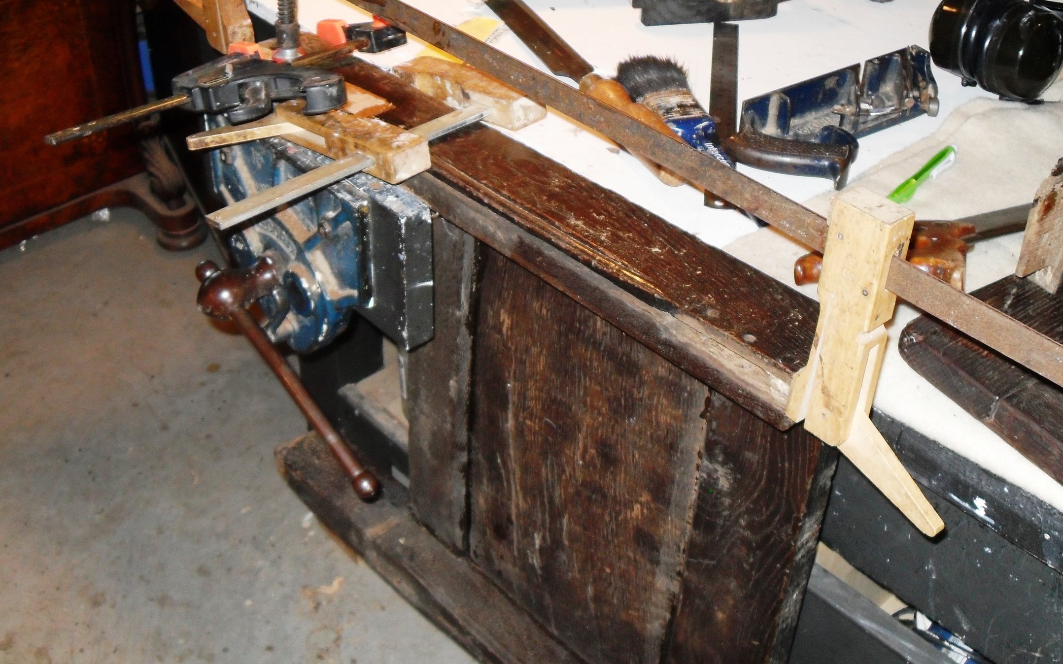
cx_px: 554
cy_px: 327
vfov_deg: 29.9
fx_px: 1246
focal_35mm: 43
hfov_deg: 46.2
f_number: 2.8
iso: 200
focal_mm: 6.2
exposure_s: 1/45
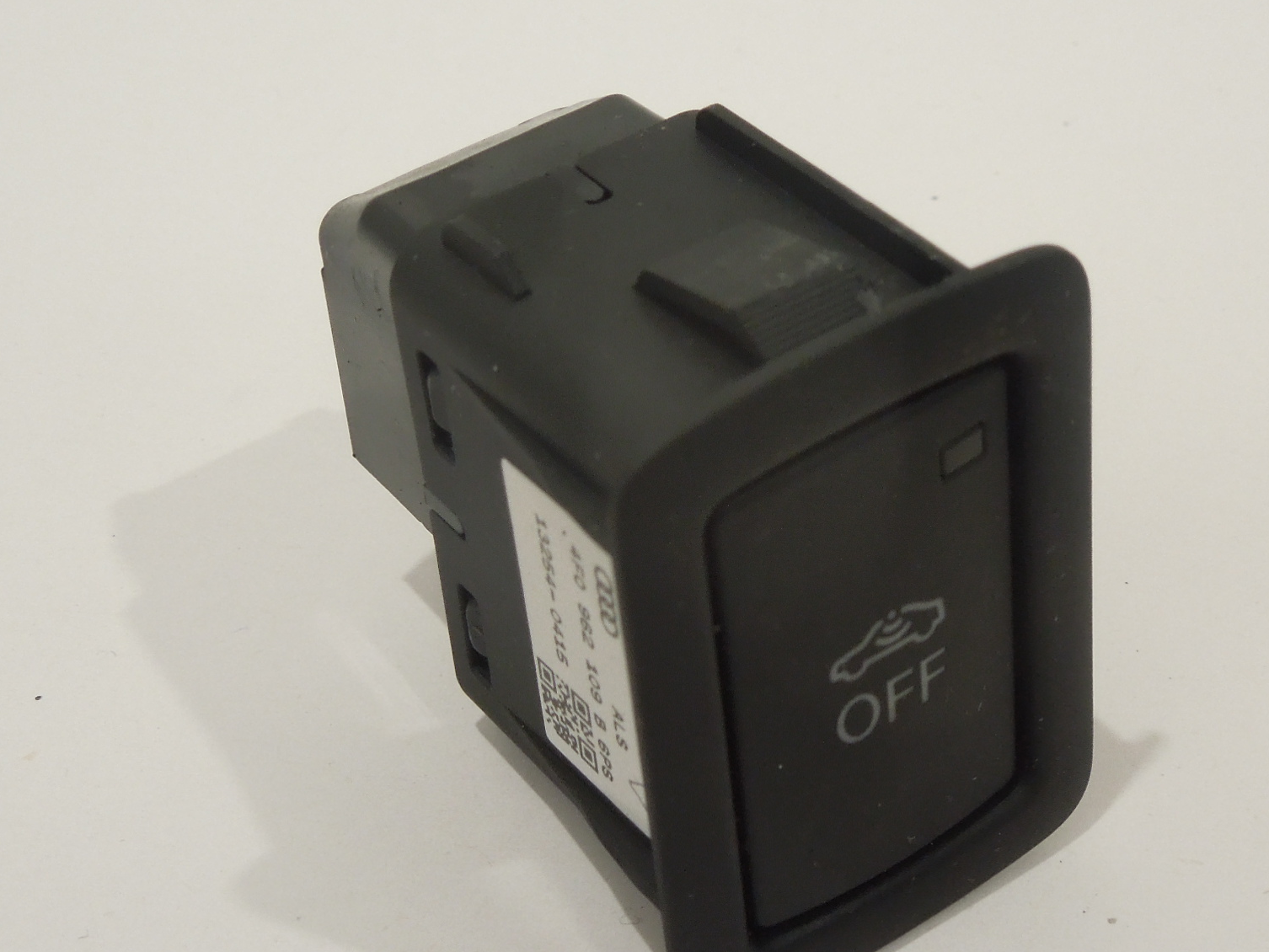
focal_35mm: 74
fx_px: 2713
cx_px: 736
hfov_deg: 26.3
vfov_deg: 19.9
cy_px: 545
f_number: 3.9
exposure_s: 1/50
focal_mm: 7.8
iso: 360
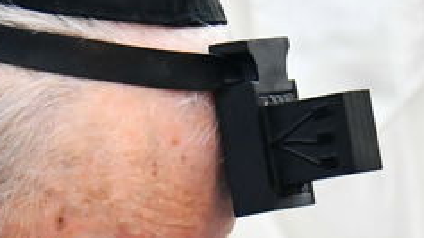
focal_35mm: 692
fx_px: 7776
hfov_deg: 3.1
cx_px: -34
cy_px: 484
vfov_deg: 1.7
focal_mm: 112
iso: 3200
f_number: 5.6
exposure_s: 1/160
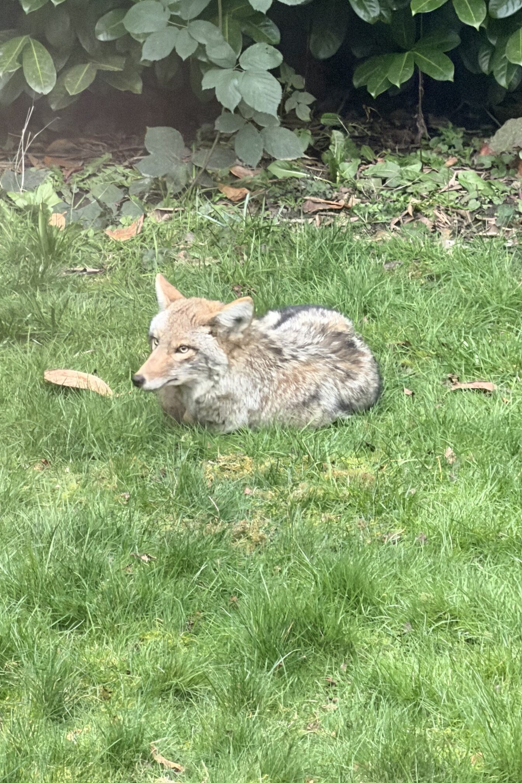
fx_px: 5761
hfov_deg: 5.2
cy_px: 300
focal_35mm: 265
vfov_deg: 7.8
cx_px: 186
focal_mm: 16.89
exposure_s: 1/40
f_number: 2.8
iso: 800
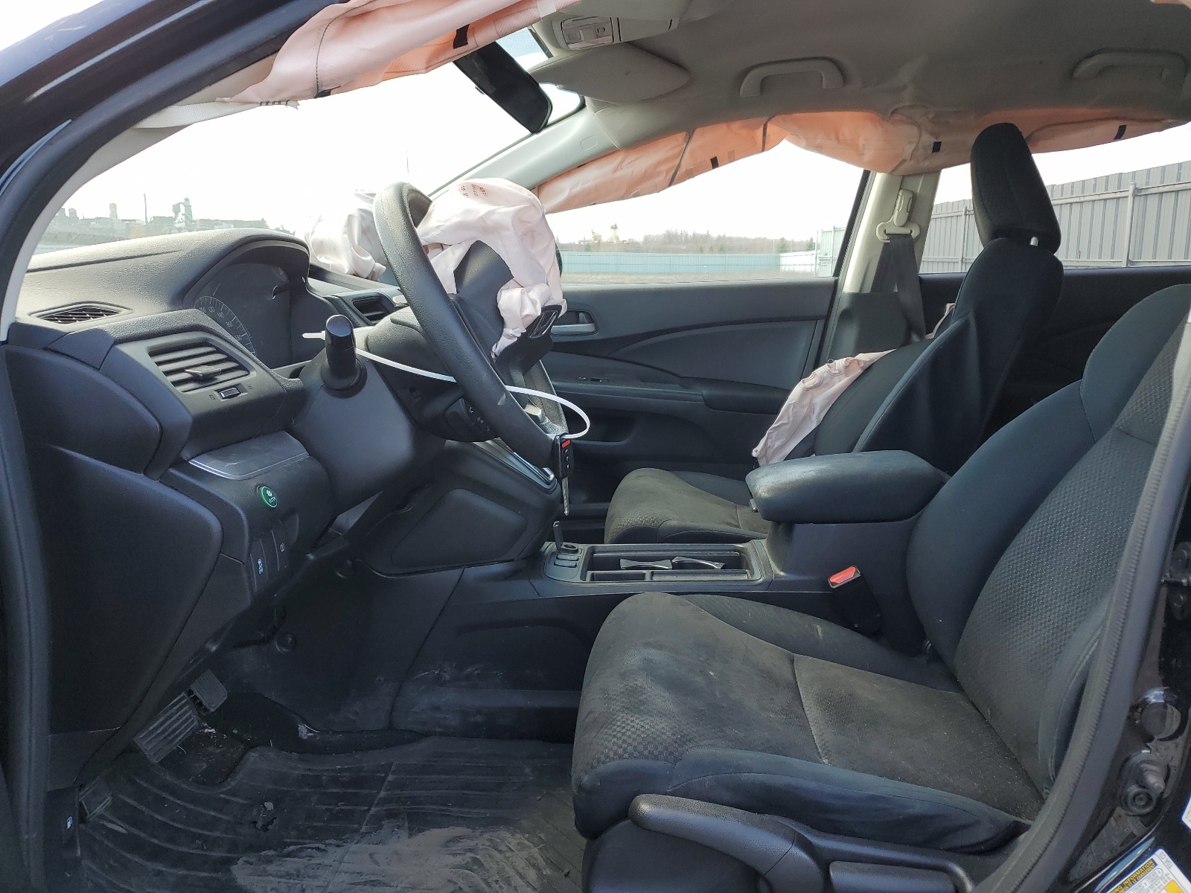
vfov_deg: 53.1
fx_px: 895
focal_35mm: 26
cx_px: 596
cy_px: 446
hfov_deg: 67.3
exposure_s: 1/286
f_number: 1.5
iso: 50
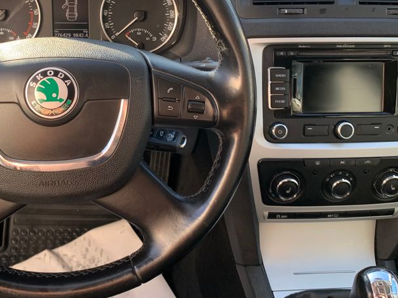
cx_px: 136
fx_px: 506
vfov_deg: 32.6
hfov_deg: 42.4
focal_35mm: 44
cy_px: 95
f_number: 1.8
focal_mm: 4.25
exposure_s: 1/121
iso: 50
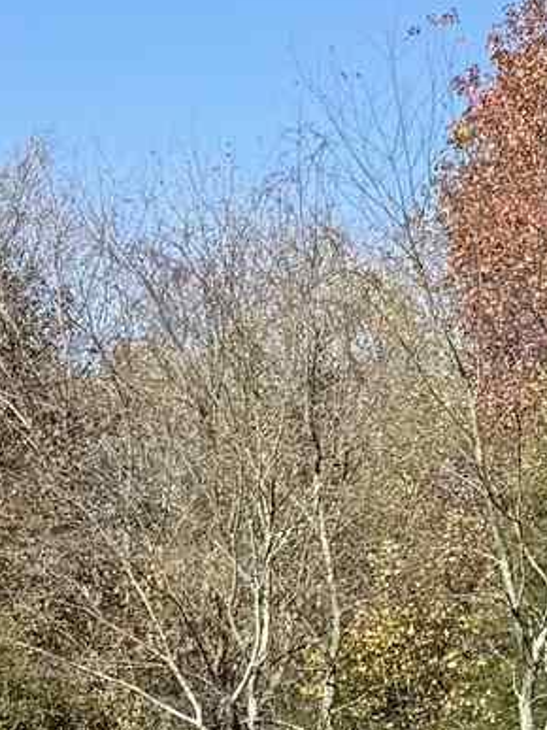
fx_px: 3015
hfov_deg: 10.3
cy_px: 679
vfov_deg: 13.7
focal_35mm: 143
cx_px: 598
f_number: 1.78
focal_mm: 6.76
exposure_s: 1/2445
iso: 80
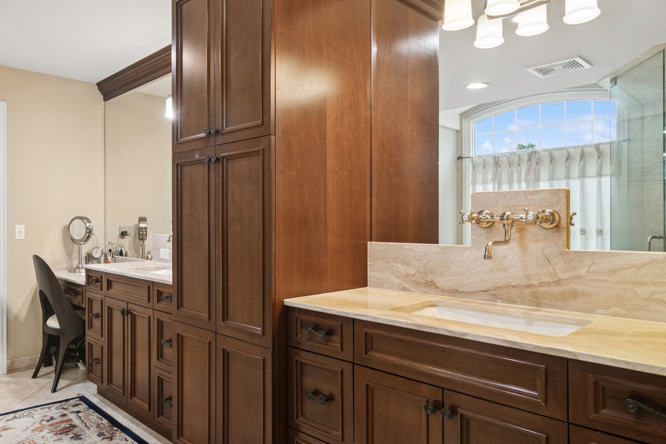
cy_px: 213
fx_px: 444
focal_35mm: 24
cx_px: 238
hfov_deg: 72.2
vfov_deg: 53.1
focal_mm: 12
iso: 200
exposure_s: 1/10
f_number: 8
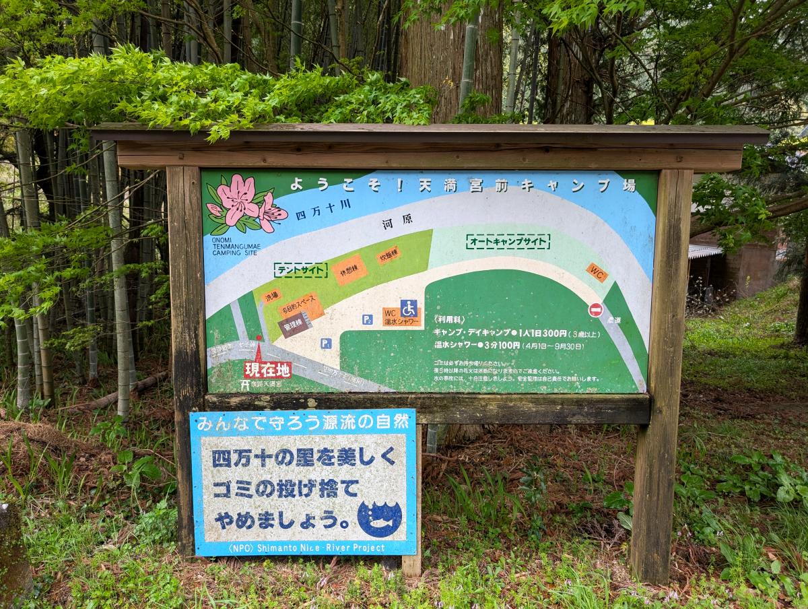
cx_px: 404
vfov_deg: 57.0
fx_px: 561
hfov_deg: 71.5
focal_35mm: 24
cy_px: 304
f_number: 1.68
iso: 22
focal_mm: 6.9
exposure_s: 1/122
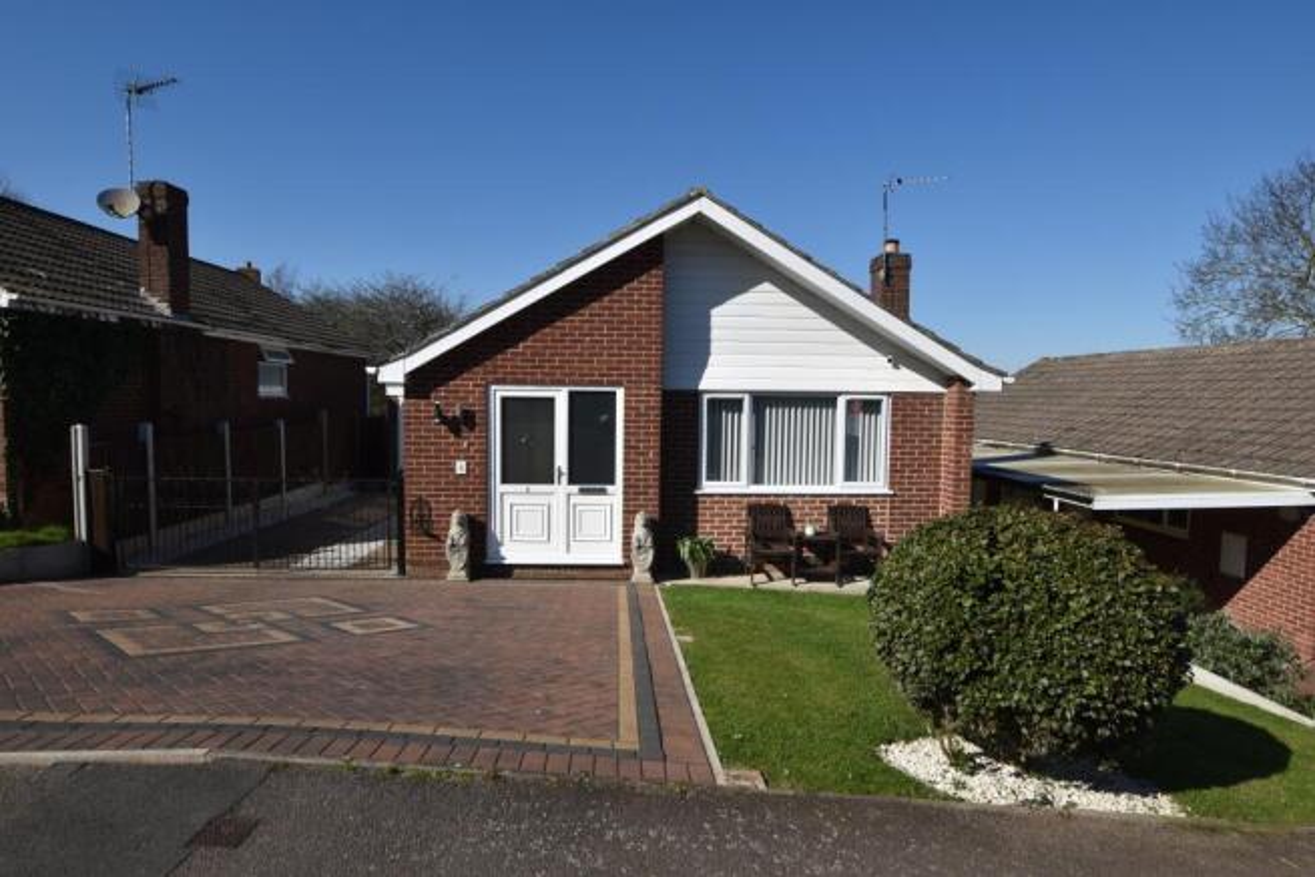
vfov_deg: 63.2
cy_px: 438
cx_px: 658
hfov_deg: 85.4
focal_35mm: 20
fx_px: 712
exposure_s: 1/320
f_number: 9
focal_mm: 13
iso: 100
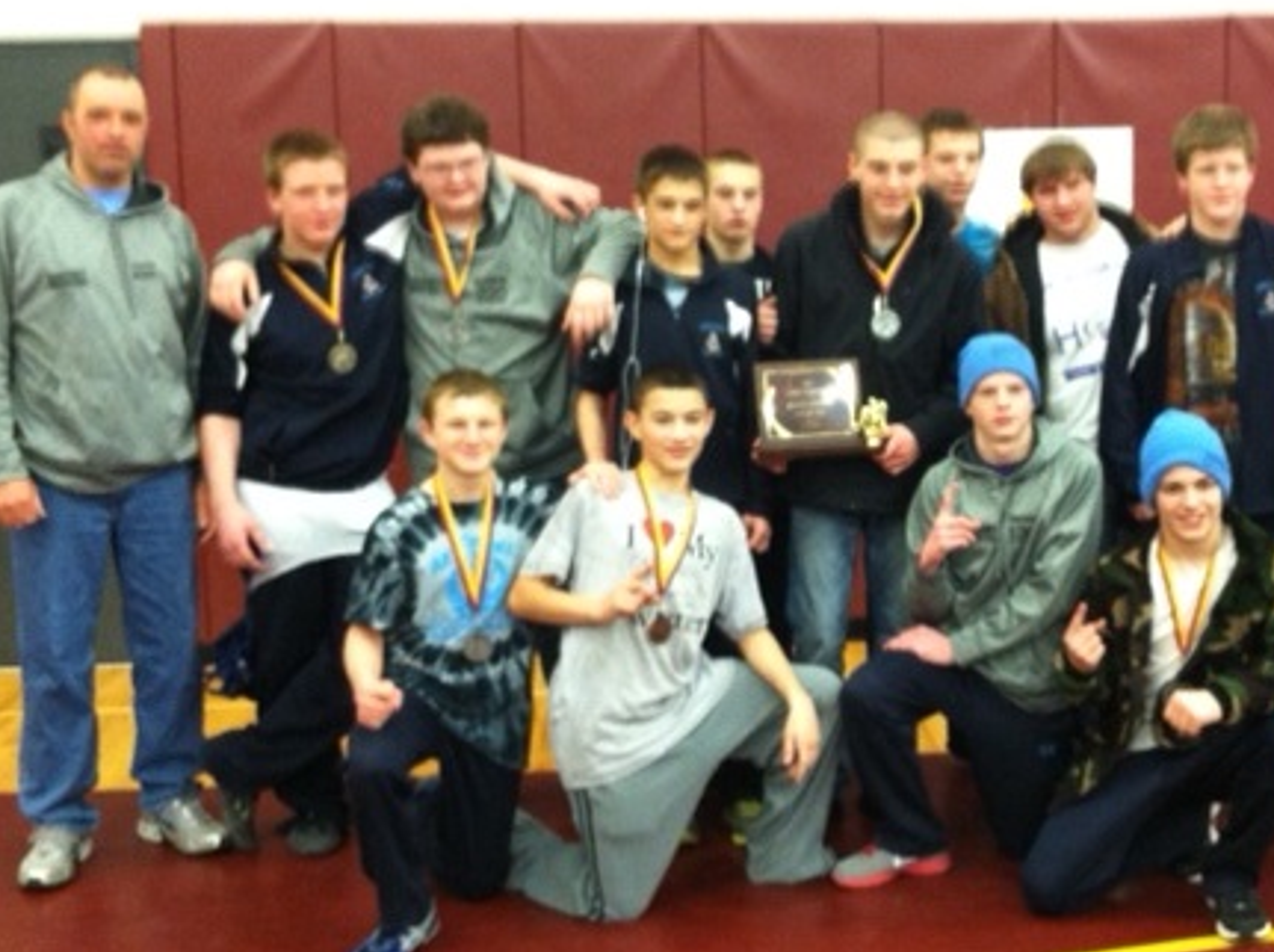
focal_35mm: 52
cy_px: 482
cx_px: 839
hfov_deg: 36.5
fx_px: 1911
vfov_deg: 28.0
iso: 250
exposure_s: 1/15
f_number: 2.8
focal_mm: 3.85
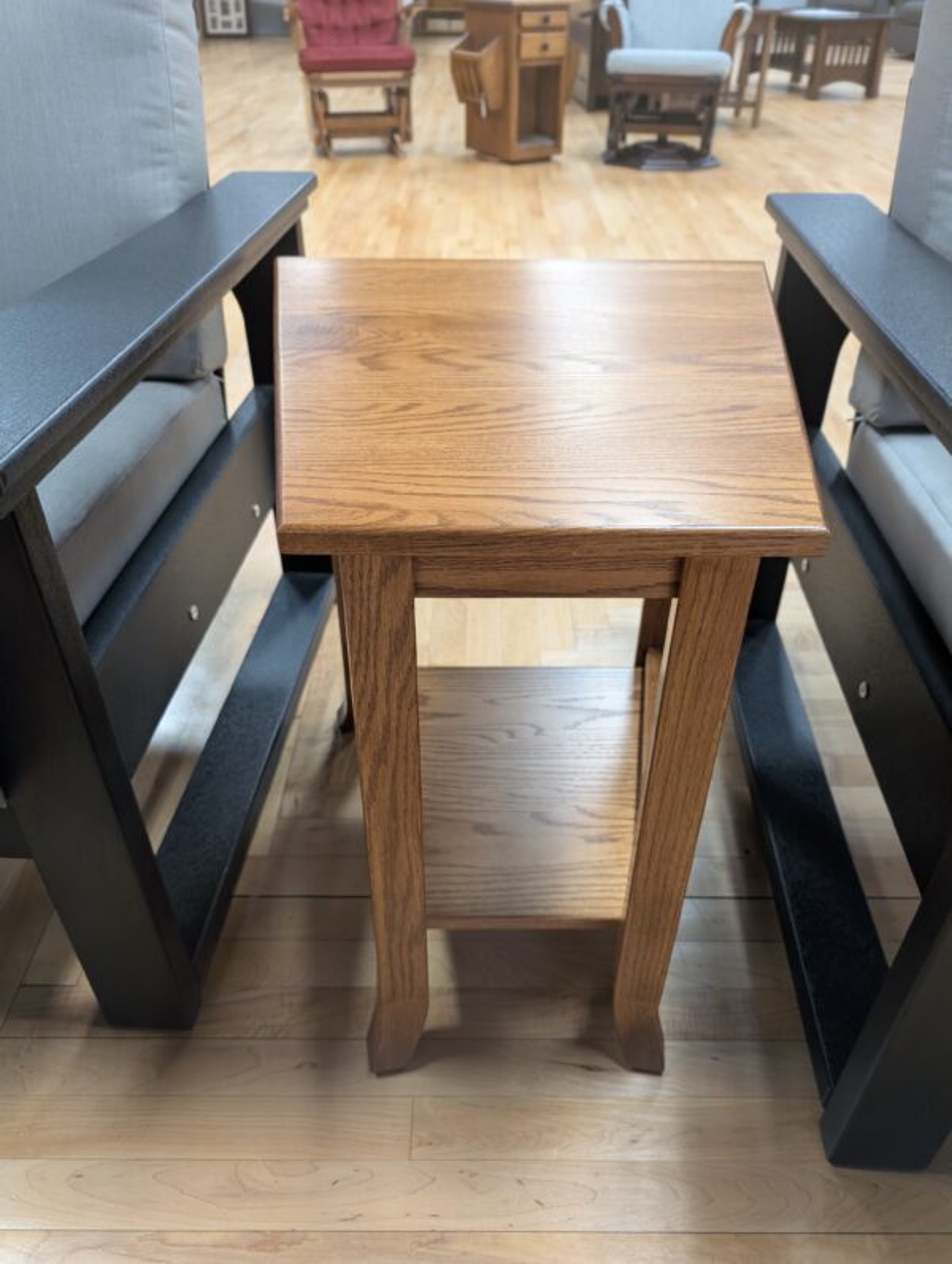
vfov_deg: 71.5
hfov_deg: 56.9
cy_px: 632
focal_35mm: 24
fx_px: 878
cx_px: 476
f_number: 1.68
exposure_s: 1/120
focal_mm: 6.9
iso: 532
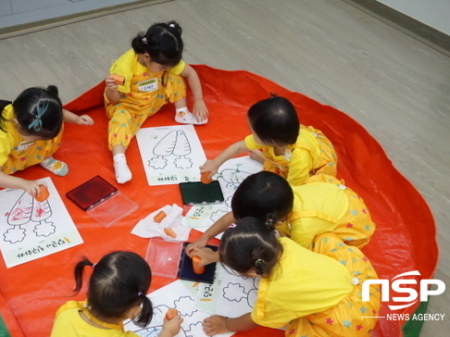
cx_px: 195
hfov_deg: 45.1
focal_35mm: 42
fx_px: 540
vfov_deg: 34.7
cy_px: 172
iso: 6400
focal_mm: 25
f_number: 5.6
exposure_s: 1/250
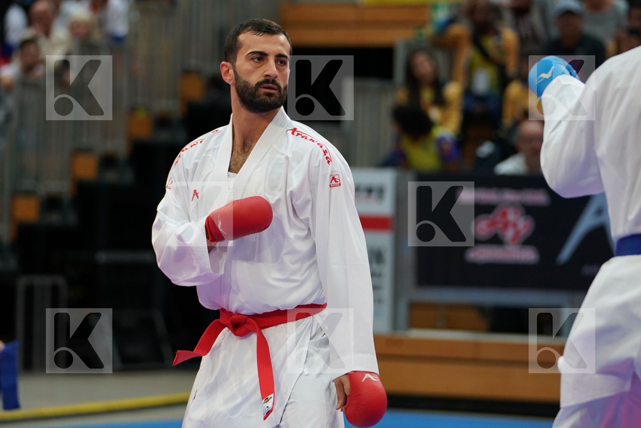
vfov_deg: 7.0
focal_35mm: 196
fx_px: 3490
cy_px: 214
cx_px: 320
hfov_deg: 10.5
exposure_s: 1/1000
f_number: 2.8
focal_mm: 131
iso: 1600
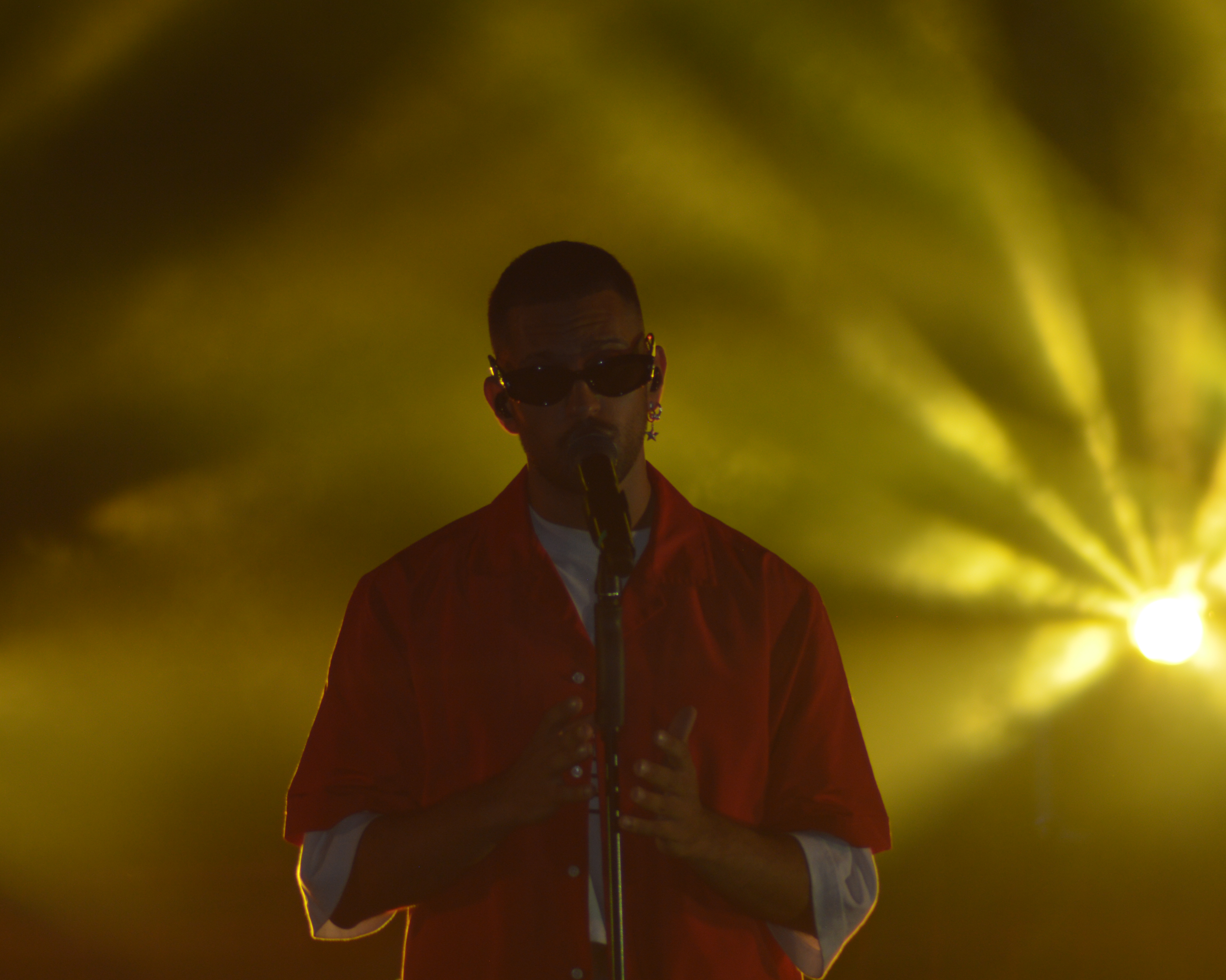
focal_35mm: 508
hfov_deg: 3.8
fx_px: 18433
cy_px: 490
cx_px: 565
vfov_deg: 3.0
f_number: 5.6
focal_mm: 300
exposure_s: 1/125
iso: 250
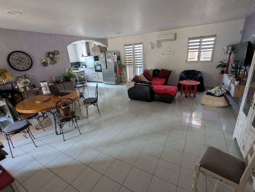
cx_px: 128
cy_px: 96
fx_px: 118
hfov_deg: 94.4
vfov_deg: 78.3
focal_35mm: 16
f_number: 2.2
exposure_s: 1/23.8
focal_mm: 2.35
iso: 287
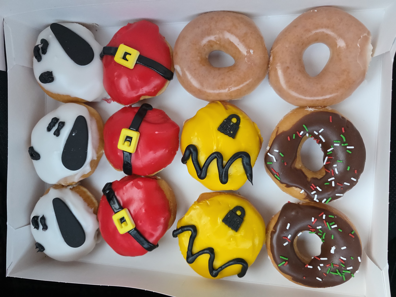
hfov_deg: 73.9
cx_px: 198
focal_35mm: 23
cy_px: 148
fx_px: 263
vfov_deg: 58.9
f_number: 1.7
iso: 800
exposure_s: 1/120
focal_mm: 6.3
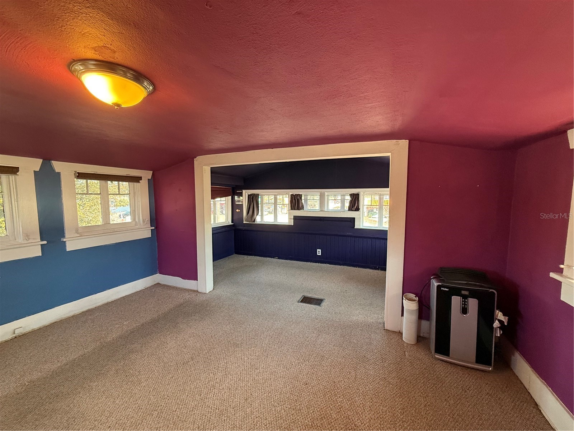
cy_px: 216
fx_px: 232
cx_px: 287
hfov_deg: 102.1
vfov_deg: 85.7
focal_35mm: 14
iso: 400
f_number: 2.2
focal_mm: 2.22
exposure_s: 1/60
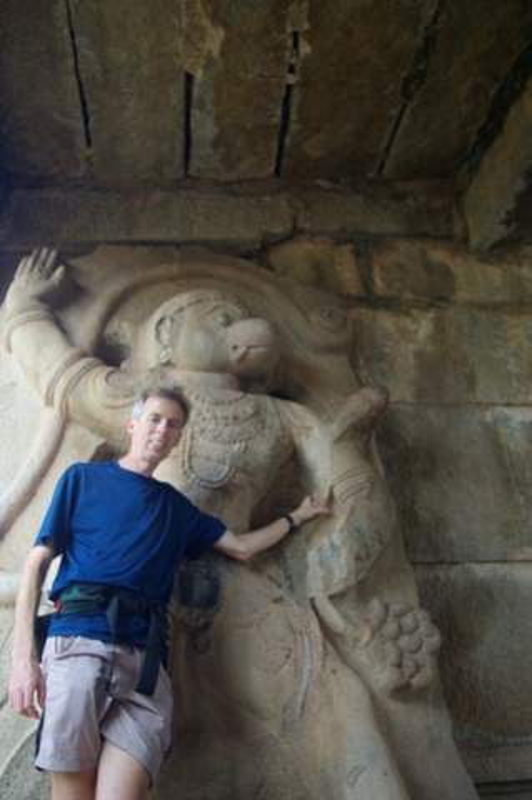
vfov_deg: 59.5
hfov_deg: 41.6
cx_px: 266
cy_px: 400
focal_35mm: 32
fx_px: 700
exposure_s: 1/30
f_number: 4
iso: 200
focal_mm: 21
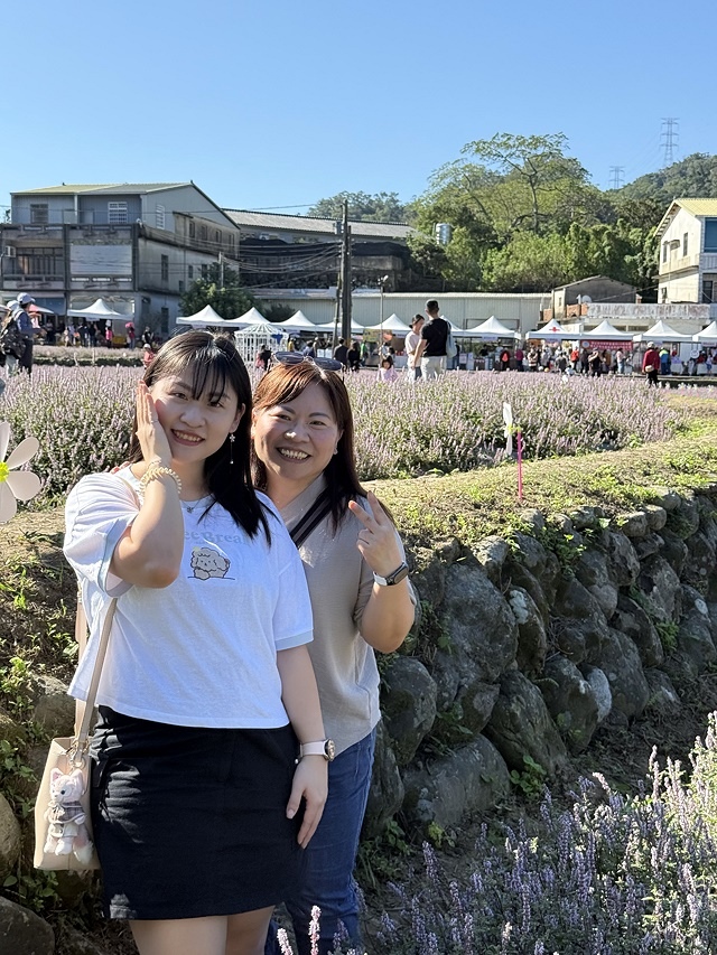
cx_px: 358
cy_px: 478
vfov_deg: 39.7
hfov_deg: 30.3
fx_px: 1325
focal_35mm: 48
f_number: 1.78
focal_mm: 6.76
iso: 100
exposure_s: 1/2208
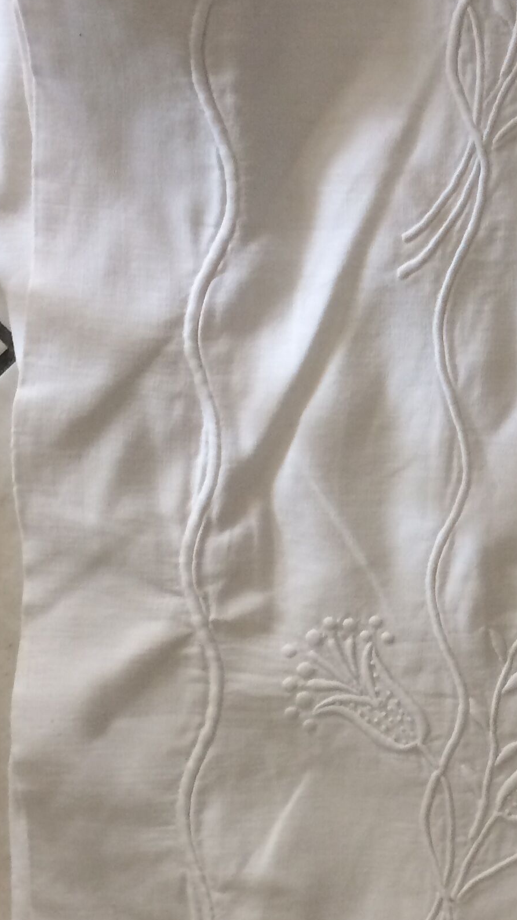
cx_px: 667
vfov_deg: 32.3
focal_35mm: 65
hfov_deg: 17.4
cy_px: 548
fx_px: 1585
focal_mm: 4.15
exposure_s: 1/33
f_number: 2.2
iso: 50
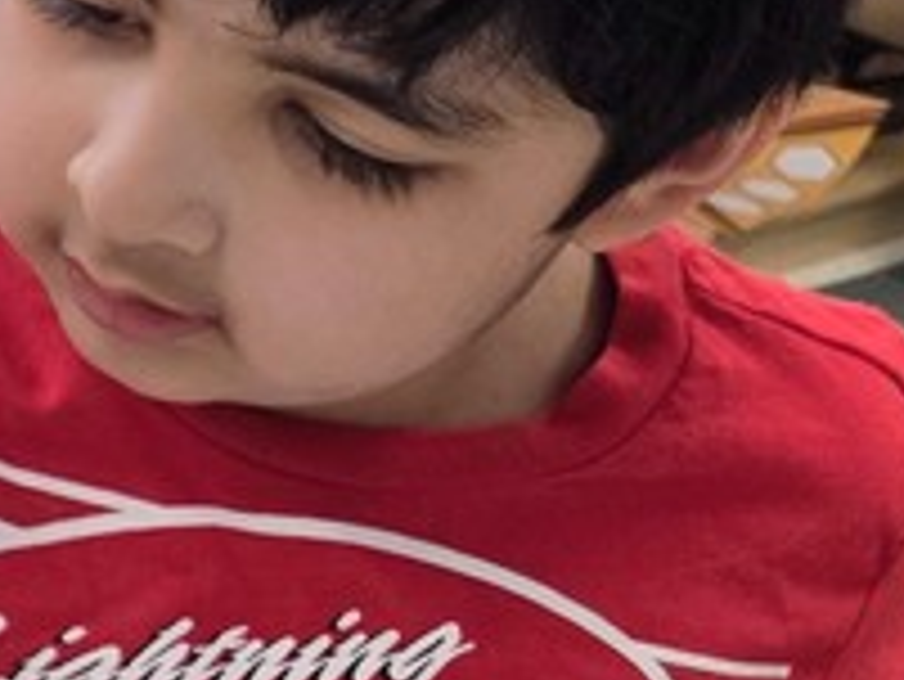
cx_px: -1012
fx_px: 3057
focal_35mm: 117
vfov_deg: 12.6
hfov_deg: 13.8
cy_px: 617
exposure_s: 1/120
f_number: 1.8
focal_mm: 5.4
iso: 250
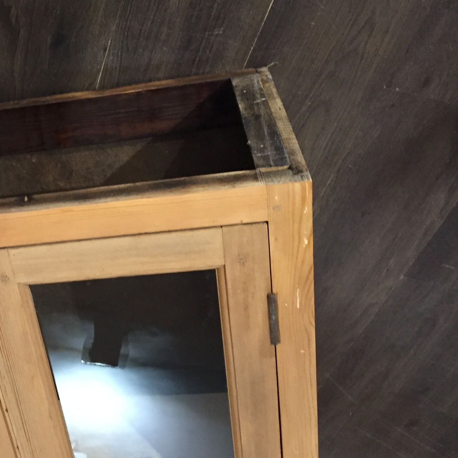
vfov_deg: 34.5
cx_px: 21
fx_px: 733
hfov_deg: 32.4
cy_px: 168
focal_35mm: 49
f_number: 2.2
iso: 250
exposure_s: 1/17
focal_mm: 4.15
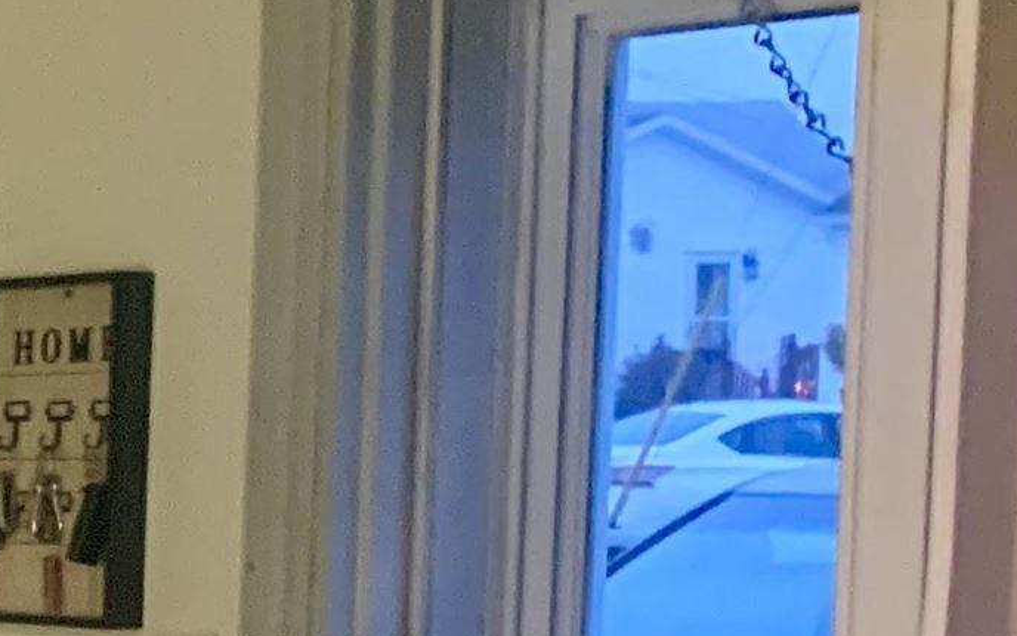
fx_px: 3409
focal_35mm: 123
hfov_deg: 14.5
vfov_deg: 10.5
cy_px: 726
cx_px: -909
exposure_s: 1/40
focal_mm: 4.25
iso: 250
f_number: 1.8
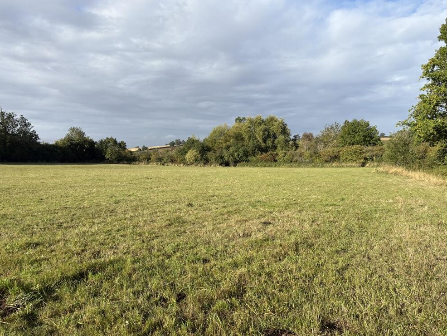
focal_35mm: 27
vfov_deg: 51.4
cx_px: 231
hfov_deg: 65.3
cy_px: 164
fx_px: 349
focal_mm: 5.96
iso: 50
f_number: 1.6
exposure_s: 1/2012
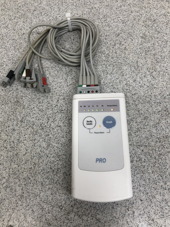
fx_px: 183
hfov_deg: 49.7
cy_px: 114
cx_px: 85
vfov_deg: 63.4
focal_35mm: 28
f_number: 1.8
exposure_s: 1/40
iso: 20
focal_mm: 3.99
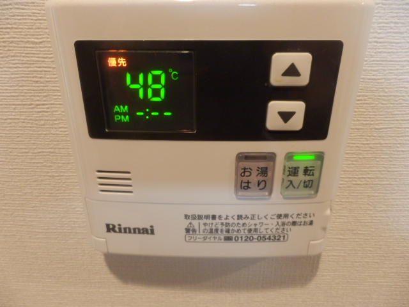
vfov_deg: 56.8
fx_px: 284
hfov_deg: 71.6
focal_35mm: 24
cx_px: 204
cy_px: 154
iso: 500
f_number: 3
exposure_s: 1/30
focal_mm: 4.2
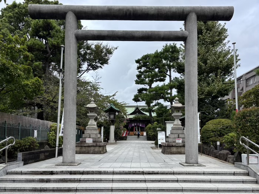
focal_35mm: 26
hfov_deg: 67.3
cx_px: 130
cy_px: 97
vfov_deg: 53.1
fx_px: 195
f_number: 1.6
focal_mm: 5.96
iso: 50
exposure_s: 1/2105
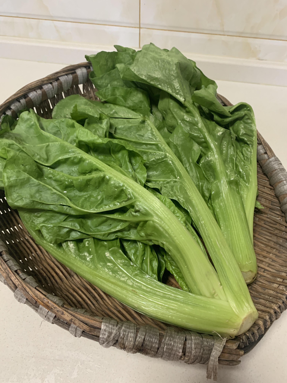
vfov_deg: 67.3
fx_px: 287
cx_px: 144
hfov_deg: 53.1
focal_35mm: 26
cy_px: 192
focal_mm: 4.25
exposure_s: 1/60
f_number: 1.8
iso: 250
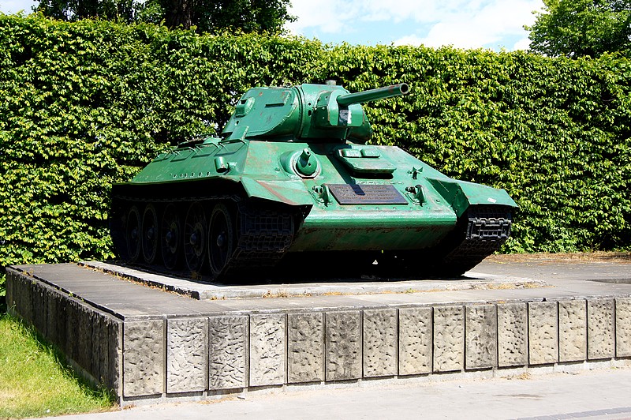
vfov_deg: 25.7
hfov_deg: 37.9
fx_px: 919
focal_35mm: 52
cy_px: 210
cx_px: 316
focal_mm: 35
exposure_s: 1/640
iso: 200
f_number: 5.6
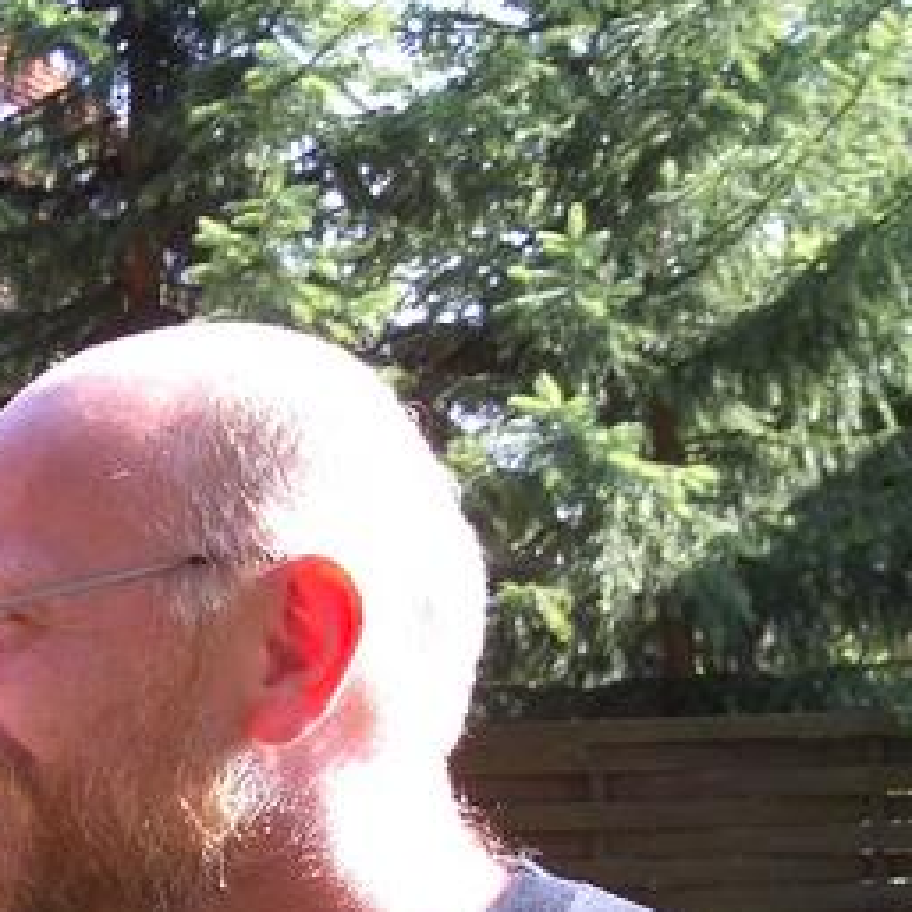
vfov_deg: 22.0
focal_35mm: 77
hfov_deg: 22.2
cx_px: 202
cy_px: 795
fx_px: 2295
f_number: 2.6
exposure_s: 1/160
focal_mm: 5.8
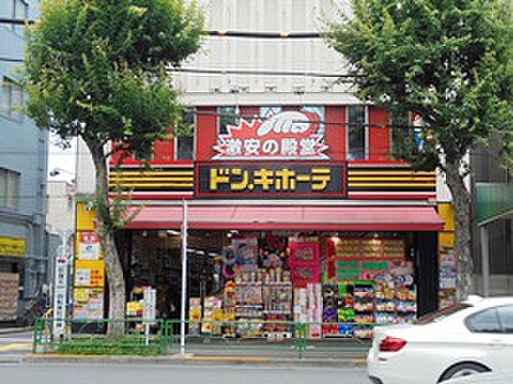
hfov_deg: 38.9
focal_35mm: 49
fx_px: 726
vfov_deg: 29.7
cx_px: 256
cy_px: 192
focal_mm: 8.9
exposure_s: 1/320
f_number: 4.8
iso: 100
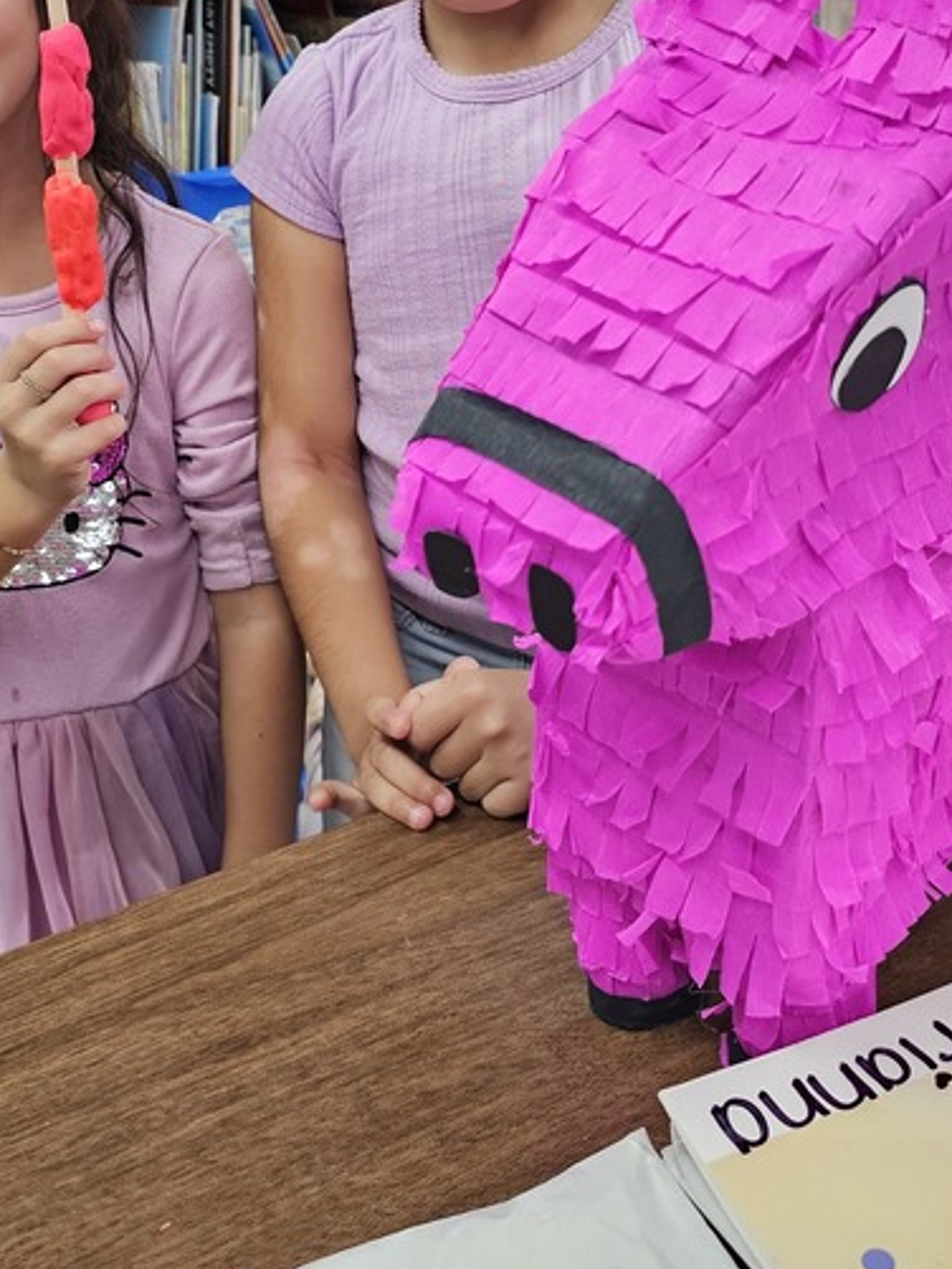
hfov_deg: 30.8
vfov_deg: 39.7
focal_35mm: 47
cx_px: 367
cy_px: 375
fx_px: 1723
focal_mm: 6.3
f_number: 1.7
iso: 200
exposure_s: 1/120
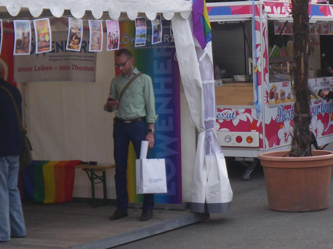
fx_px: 1039
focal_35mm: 108
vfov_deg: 13.5
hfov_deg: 18.2
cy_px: -4
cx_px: 224
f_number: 4.2
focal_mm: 7.5
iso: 50
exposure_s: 1/80
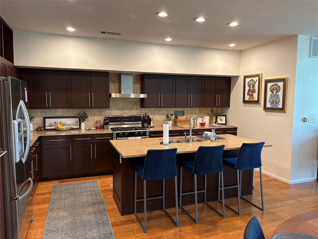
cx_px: 159
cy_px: 120
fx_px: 239
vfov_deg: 53.1
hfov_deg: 67.3
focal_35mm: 26
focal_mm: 5.96
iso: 100
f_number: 1.6
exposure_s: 1/60
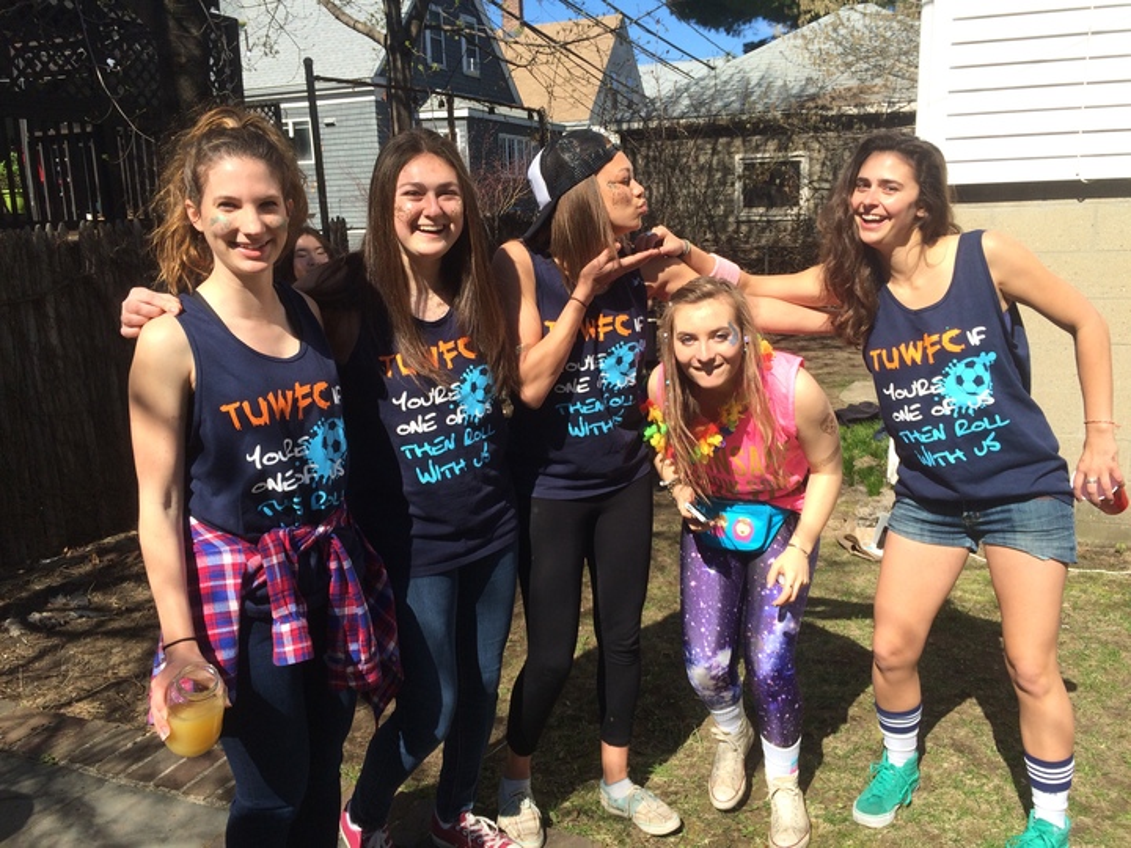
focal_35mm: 29
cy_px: 424
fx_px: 948
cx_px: 566
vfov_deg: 48.2
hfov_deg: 61.7
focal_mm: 4.15
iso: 32
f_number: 2.2
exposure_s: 1/1466
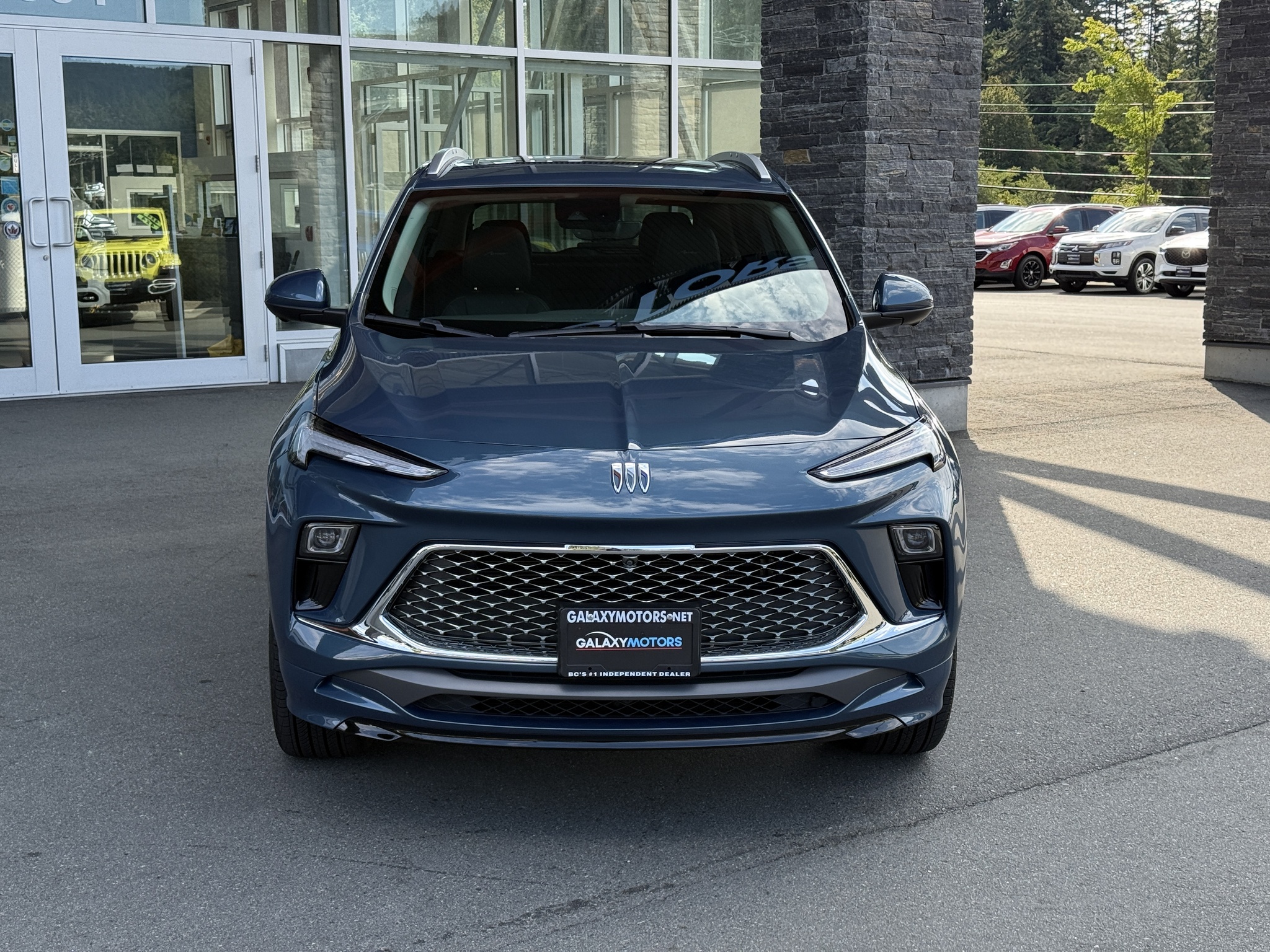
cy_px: 476
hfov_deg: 39.7
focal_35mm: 48
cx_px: 635
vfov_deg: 30.3
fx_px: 1761
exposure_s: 1/1000
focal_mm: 6.76
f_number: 1.78
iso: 64
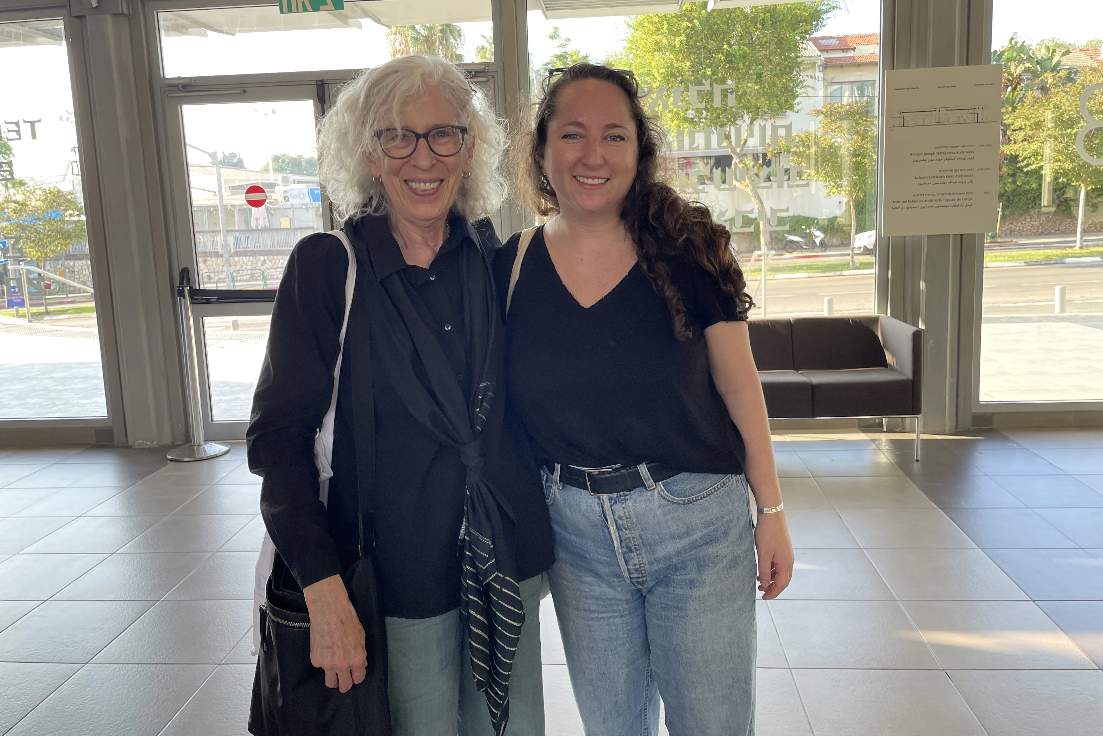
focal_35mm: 28
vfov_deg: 46.3
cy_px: 316
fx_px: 858
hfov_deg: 65.5
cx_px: 539
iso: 32
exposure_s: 1/147
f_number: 1.6
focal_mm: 4.2
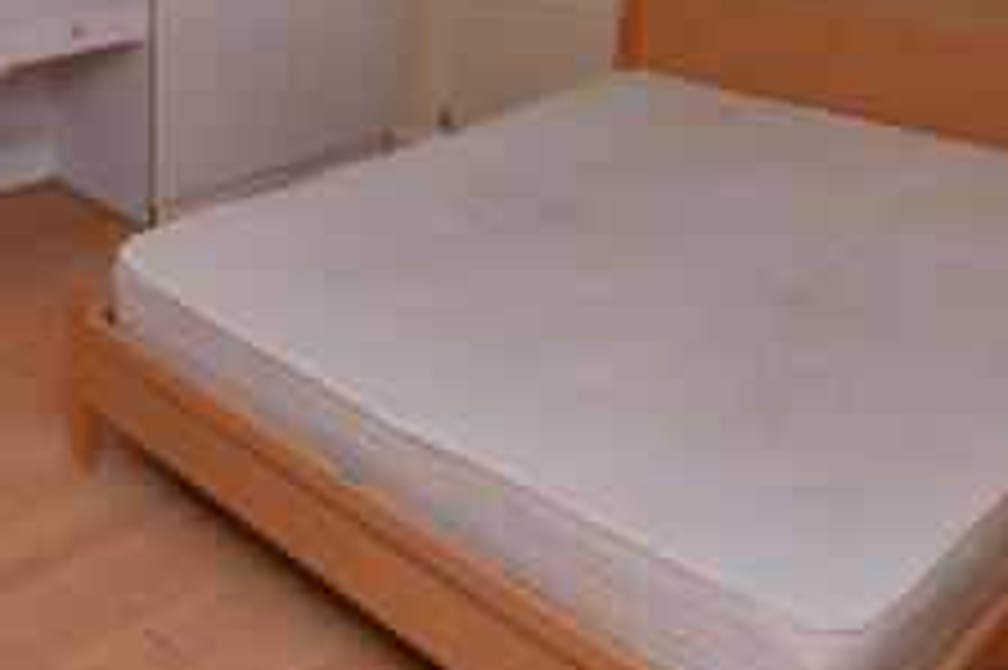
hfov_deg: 43.5
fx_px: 1147
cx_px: 106
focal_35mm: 41
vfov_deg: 31.4
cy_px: 101
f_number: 6.3
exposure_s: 1/60
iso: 400
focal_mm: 14
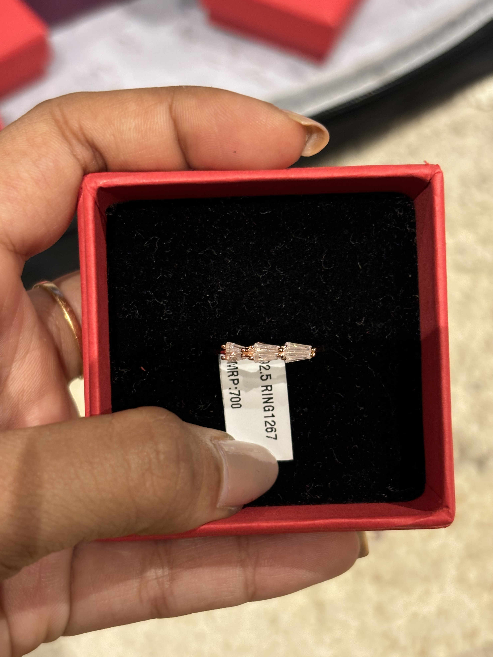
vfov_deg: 36.2
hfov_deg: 27.5
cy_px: 333
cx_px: 246
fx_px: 1006
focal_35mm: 53
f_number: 1.6
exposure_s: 1/33
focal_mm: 5.96
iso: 250
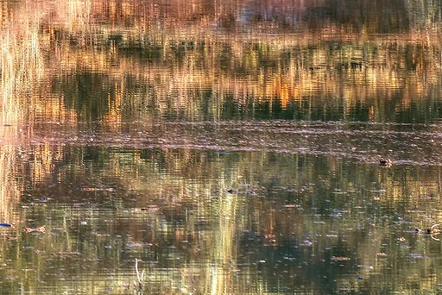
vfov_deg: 1.5
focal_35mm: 937
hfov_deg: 2.2
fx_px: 11510
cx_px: -481
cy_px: -224
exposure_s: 1/15
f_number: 10
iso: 100
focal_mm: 200
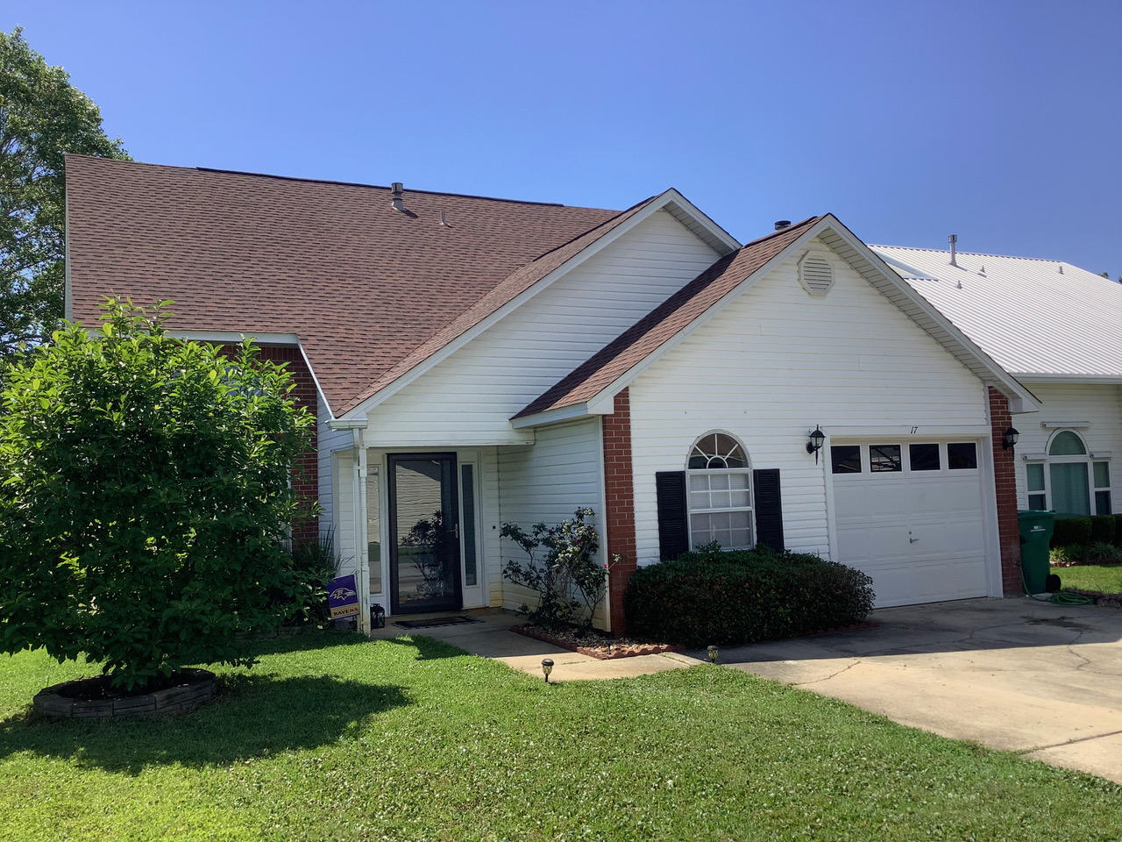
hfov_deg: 58.4
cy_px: 421
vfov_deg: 45.4
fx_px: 1005
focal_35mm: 31
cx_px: 561
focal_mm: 3.3
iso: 25
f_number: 2.4
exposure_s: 1/994
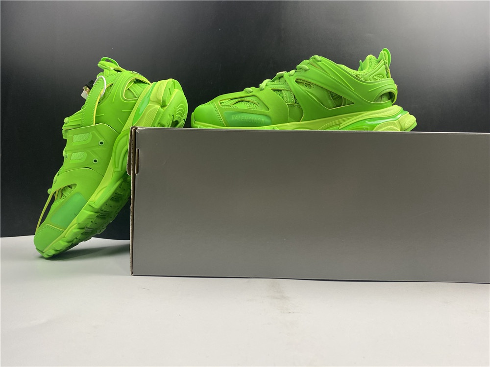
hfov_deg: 67.3
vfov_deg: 53.1
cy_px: 184
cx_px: 245
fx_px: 368
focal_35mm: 26
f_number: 1.8
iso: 80
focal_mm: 4.25
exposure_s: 1/100
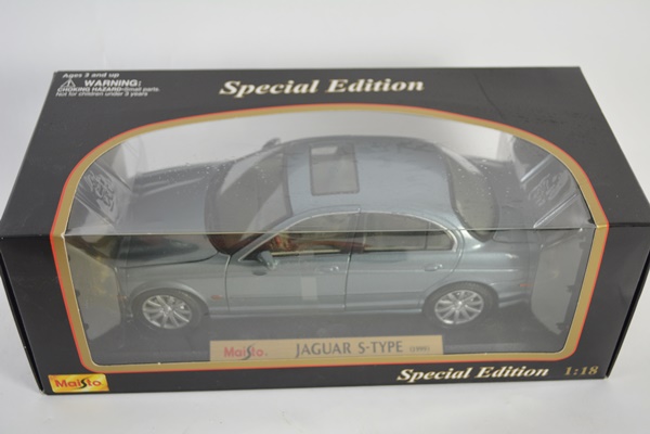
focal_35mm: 48
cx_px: 325
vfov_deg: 28.1
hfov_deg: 41.1
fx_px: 867
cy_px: 217
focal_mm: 32
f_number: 4.8
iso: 560
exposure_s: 1/60
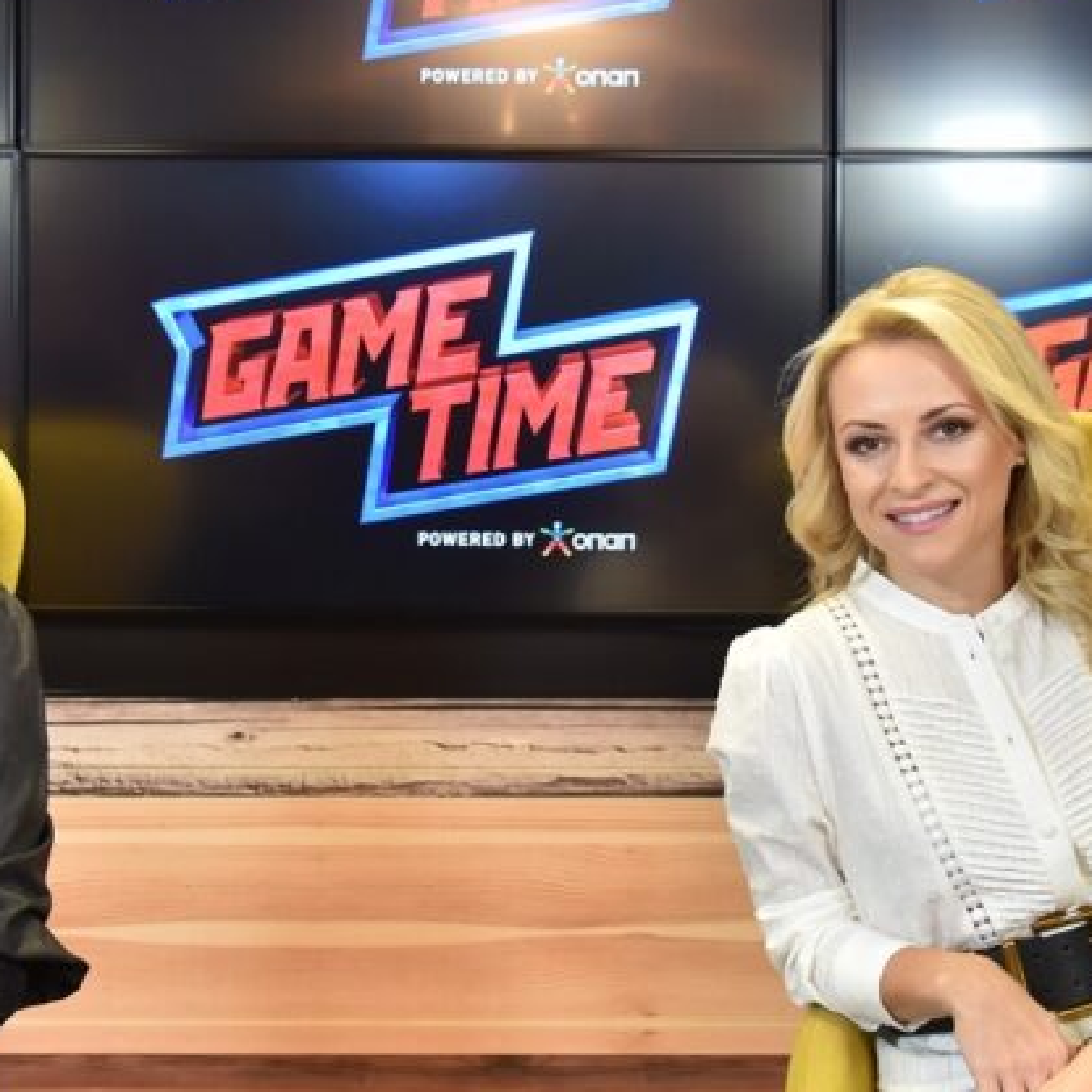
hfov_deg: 25.7
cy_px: 606
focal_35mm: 67
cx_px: 438
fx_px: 2391
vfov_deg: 25.7
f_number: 4
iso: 1600
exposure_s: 1/200
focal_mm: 32
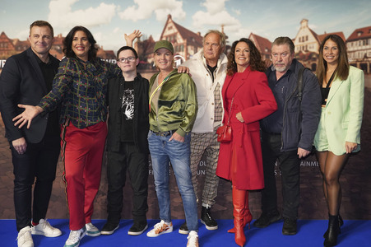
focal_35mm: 35
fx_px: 360
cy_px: 124
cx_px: 186
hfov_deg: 54.5
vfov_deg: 37.8
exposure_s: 1/200
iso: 3200
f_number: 4
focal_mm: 35
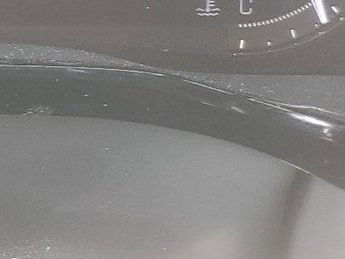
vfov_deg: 13.0
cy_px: -174
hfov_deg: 17.0
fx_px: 1046
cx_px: -172
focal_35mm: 105
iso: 50
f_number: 1.5
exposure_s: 1/60.2
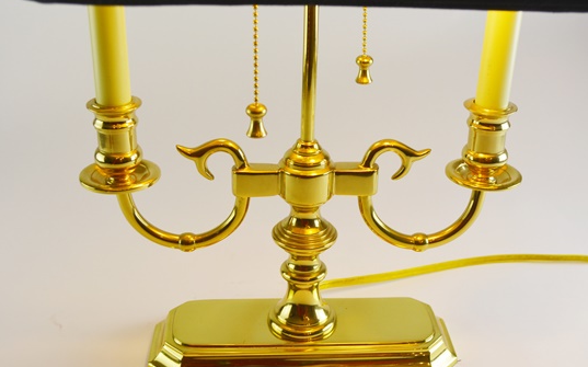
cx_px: 325
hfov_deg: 40.6
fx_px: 794
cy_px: 175
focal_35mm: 50
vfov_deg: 26.0
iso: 200
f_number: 5.6
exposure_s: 1/125
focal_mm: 29
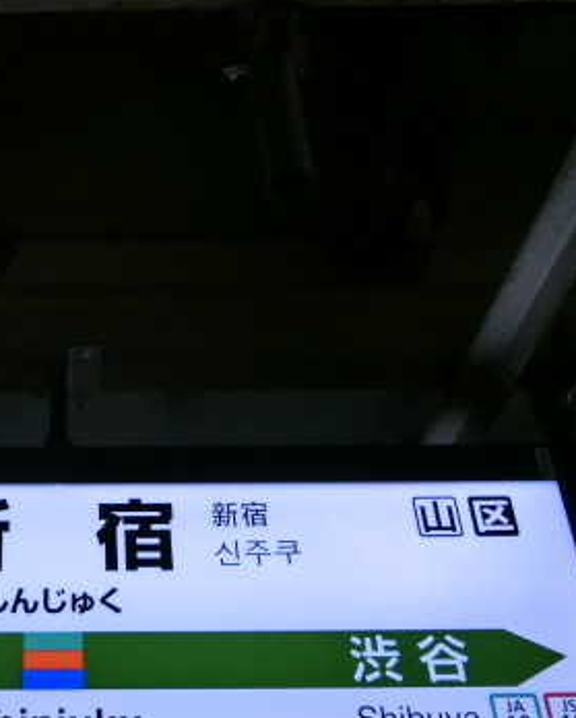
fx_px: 1107
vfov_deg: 36.0
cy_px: 365
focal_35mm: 52
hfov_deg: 28.1
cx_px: 56
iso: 250
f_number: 3.7
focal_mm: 5.2
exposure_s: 1/125
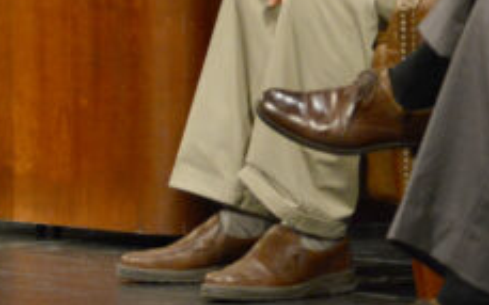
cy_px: -244
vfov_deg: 3.6
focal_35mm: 365
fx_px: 4863
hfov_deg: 5.7
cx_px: -83
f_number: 4.5
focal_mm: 80
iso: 2500
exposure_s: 1/200
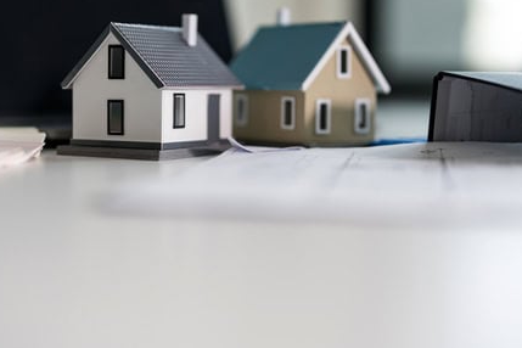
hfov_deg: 28.8
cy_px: 119
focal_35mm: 70
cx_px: 252
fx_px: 1015
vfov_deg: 19.4
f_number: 1.4
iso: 100
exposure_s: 1/500
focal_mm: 50
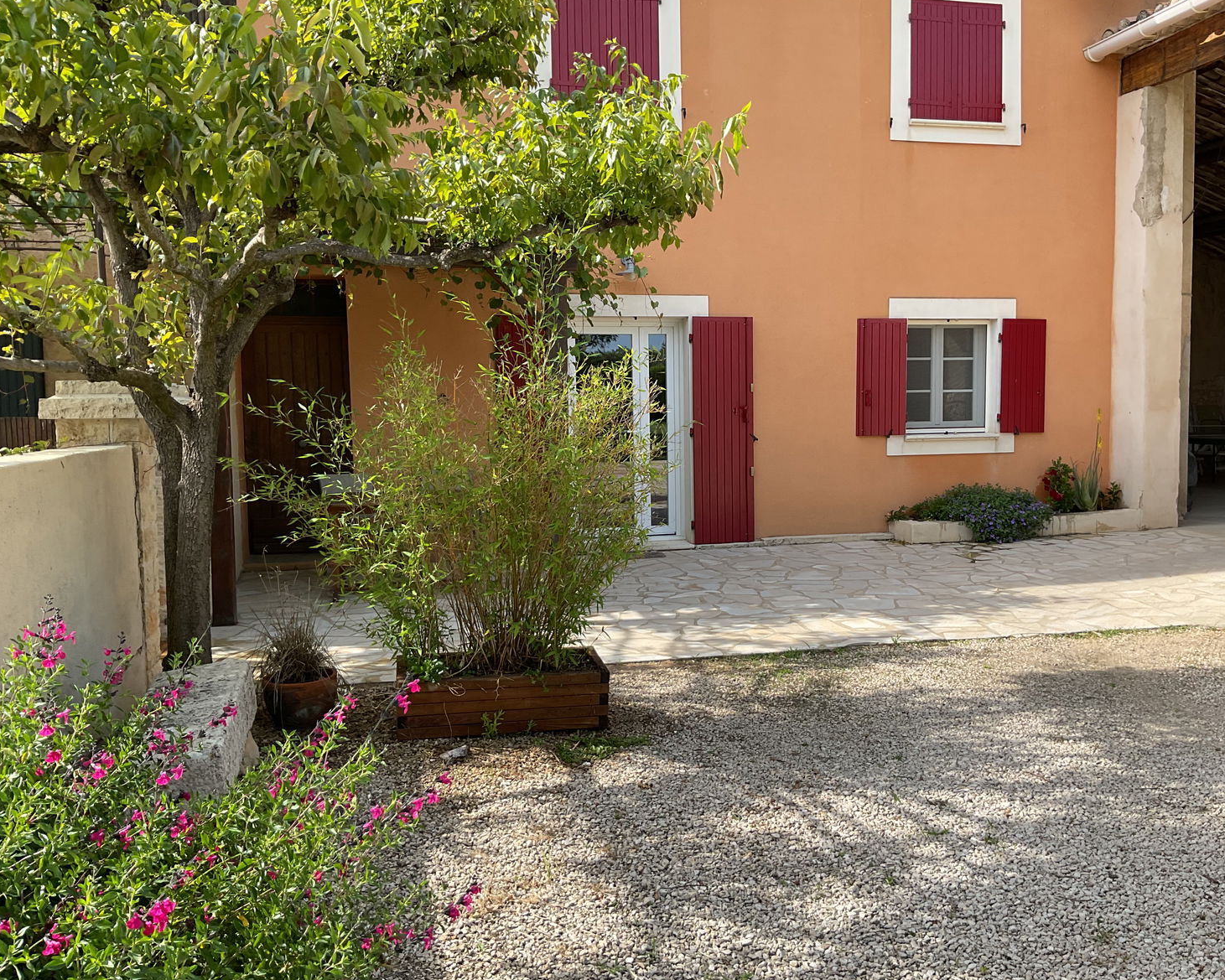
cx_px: 668
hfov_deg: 57.1
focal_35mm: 31
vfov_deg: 47.1
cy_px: 485
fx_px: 1124
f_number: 1.8
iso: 16
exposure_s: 1/674
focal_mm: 3
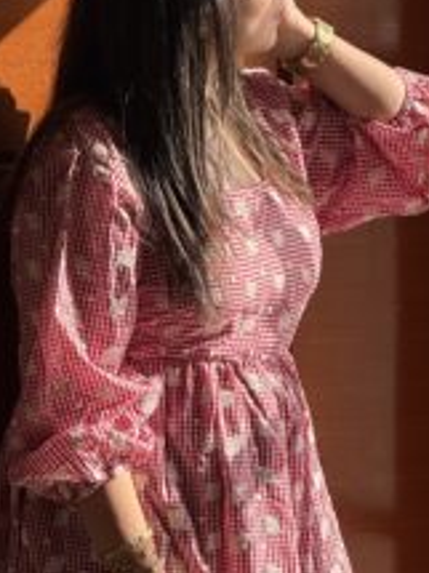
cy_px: 574
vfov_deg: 6.2
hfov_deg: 4.6
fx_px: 5293
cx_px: 341
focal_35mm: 320
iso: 50
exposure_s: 1/461
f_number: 2.8
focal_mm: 15.66
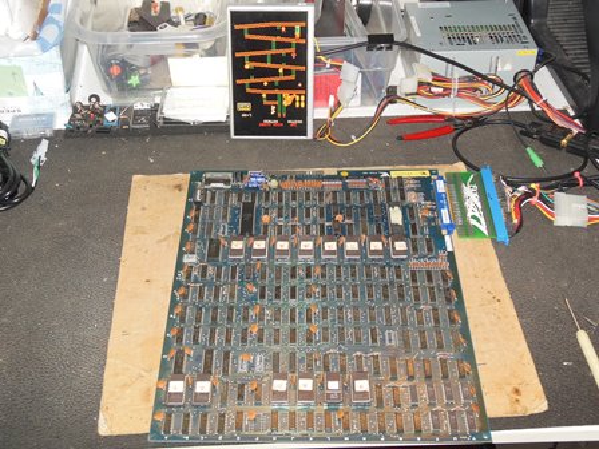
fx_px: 744
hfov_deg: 43.9
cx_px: 300
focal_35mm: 43
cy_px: 224
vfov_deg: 33.6
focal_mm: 7.7
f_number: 3.8
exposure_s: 1/30
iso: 250
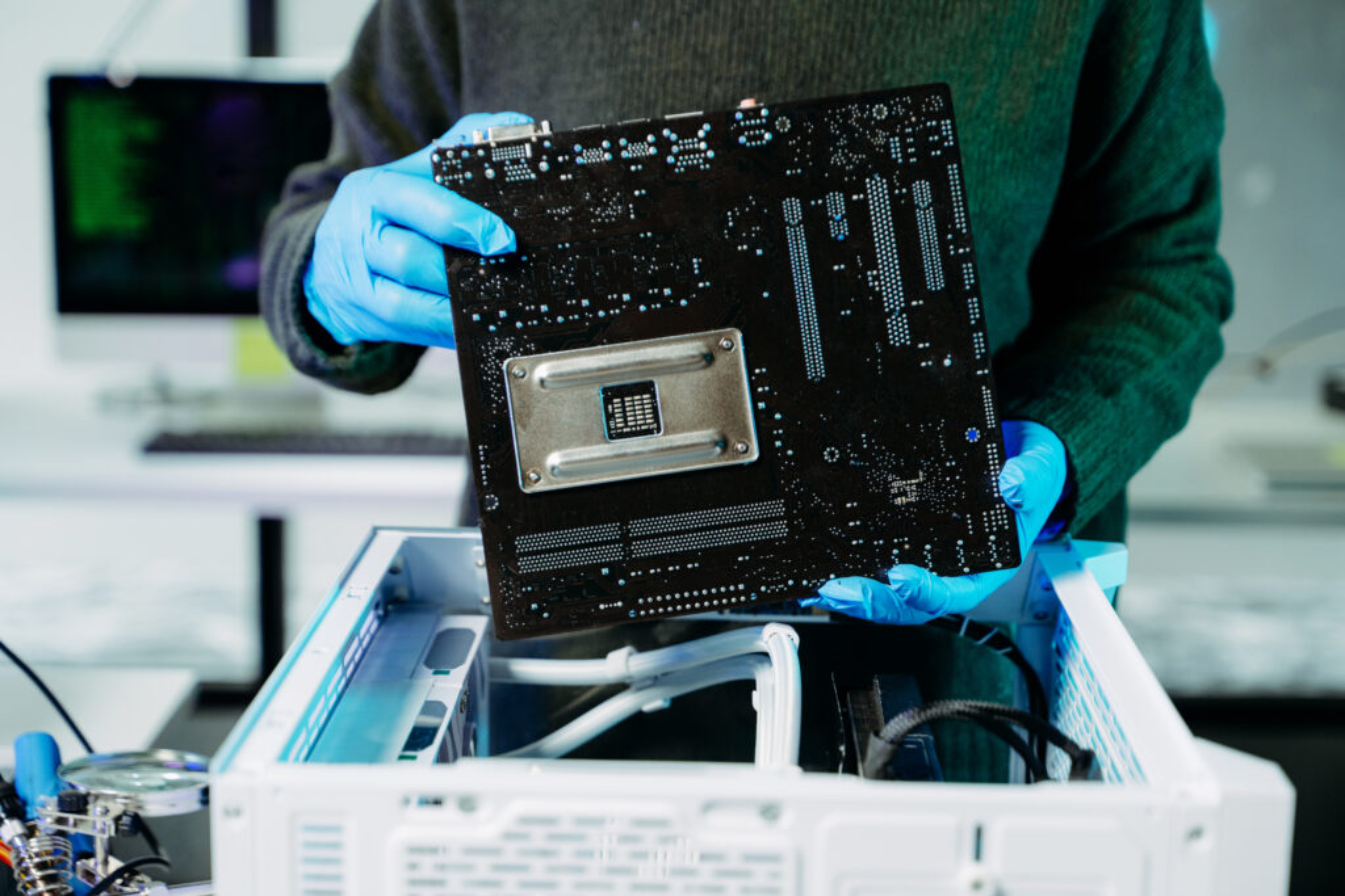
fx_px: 2242
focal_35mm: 60
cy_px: 448
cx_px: 672
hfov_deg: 33.4
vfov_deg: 22.6
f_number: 3.2
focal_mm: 60
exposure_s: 1/200
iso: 500
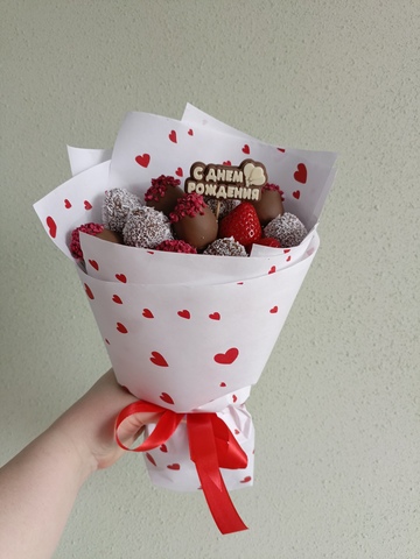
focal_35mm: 25
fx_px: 404
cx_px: 210
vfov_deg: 69.4
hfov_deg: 54.9
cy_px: 280
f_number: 1.69
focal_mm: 4.76
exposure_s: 1/100
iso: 196
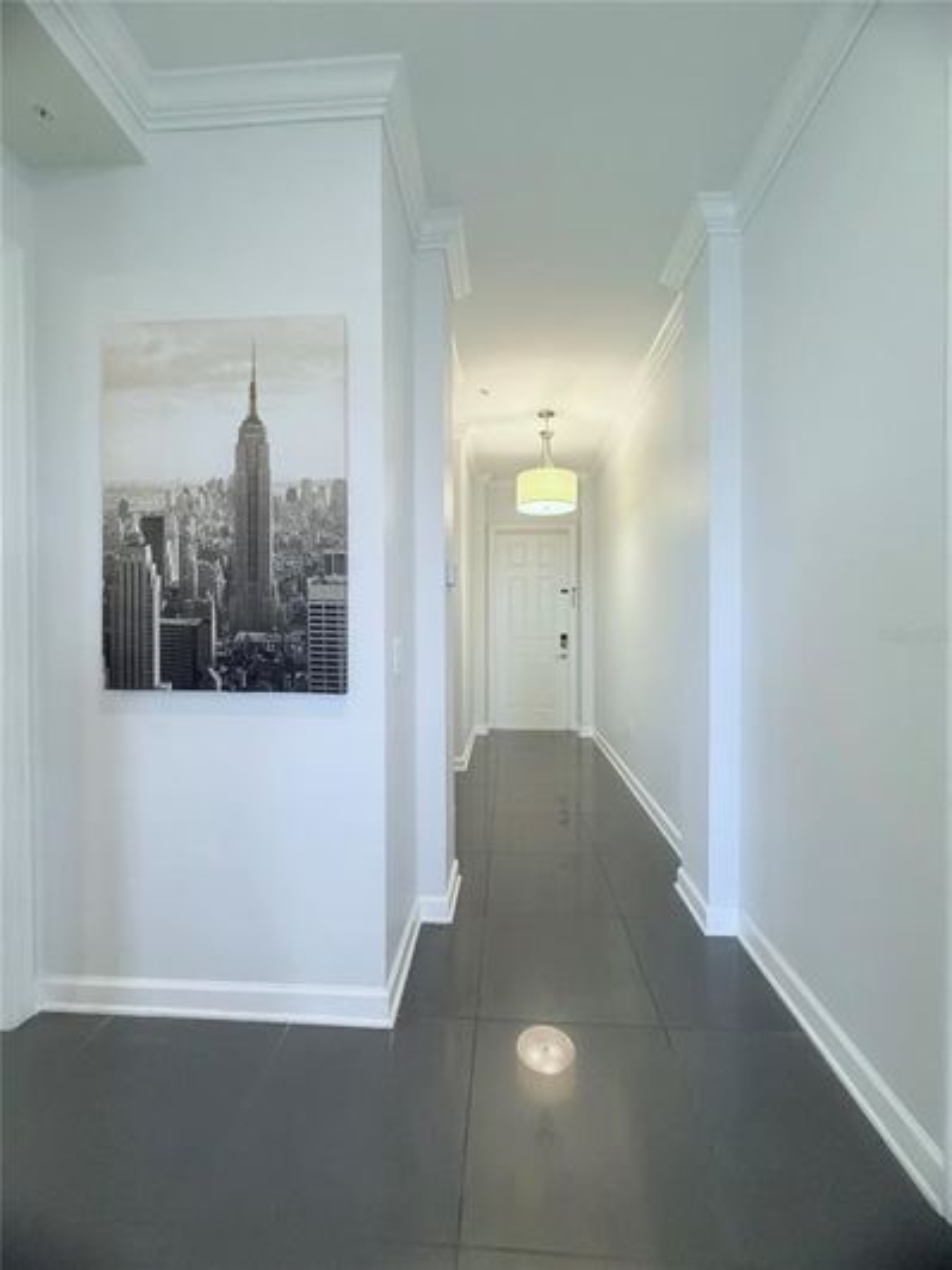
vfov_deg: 102.1
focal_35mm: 14
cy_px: 635
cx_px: 476
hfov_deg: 85.7
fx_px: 513
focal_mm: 2.22
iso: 320
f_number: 2.2
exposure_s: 1/120
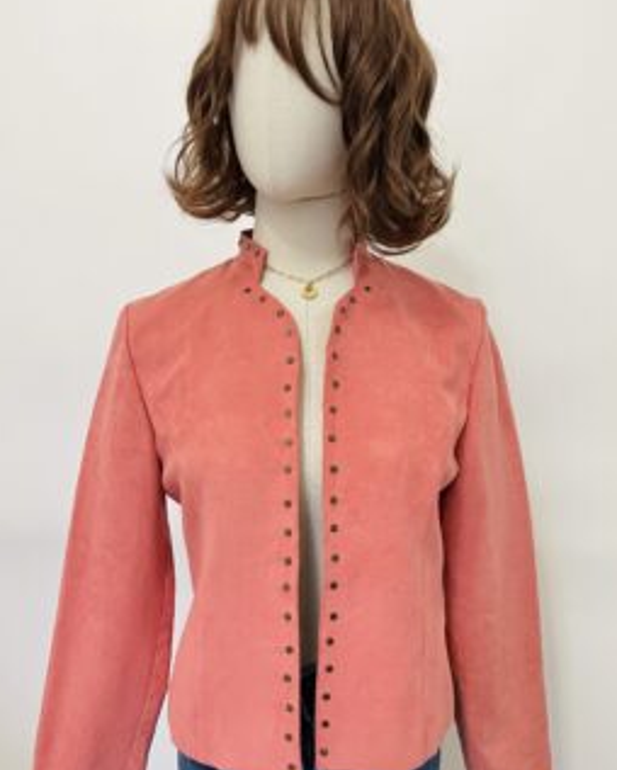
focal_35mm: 32
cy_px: 384
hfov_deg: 45.8
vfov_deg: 55.6
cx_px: 306
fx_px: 730
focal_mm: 5.1
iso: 500
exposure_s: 1/30
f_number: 1.6
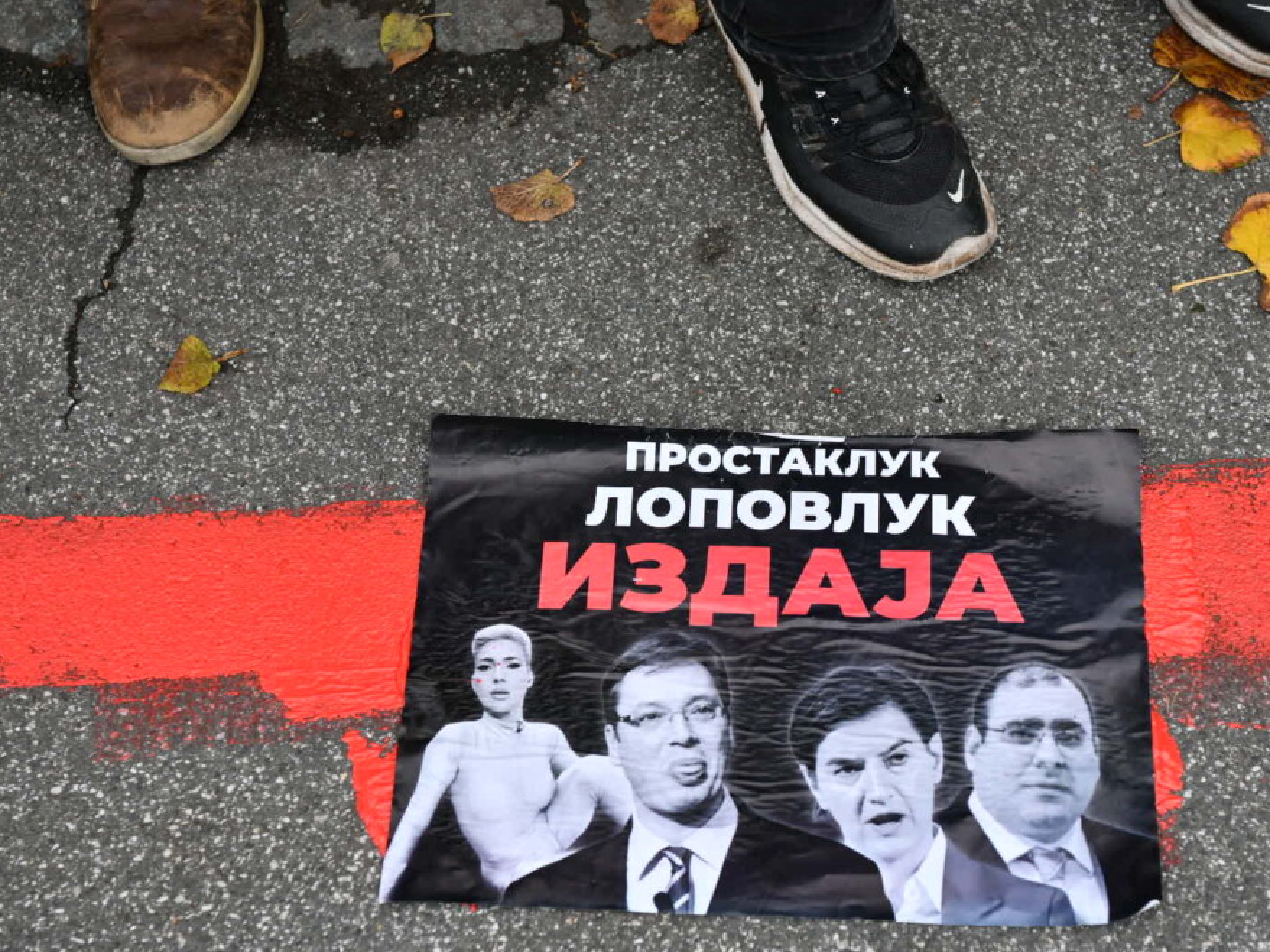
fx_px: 2384
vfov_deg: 22.6
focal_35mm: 65
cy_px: 489
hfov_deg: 29.8
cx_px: 715
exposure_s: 1/1000
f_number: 4.5
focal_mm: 58
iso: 800
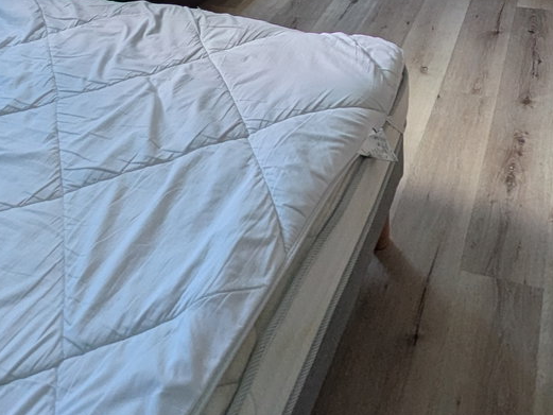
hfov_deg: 43.1
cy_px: -157
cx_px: 378
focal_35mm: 43
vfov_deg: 26.9
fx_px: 687
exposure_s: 1/100
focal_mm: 1.83
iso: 84
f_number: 2.2
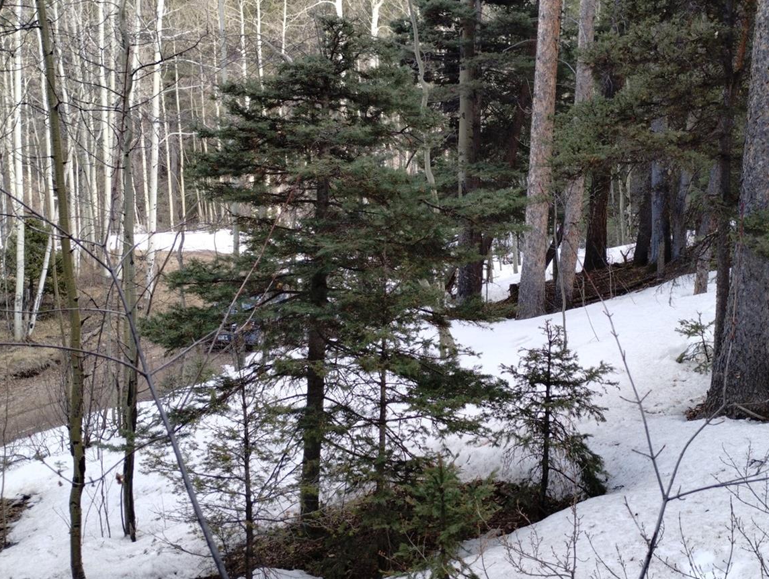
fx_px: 868
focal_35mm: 39
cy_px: 305
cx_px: 475
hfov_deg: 47.4
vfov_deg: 36.9
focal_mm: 4.27
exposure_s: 1/120
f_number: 1.8
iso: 150
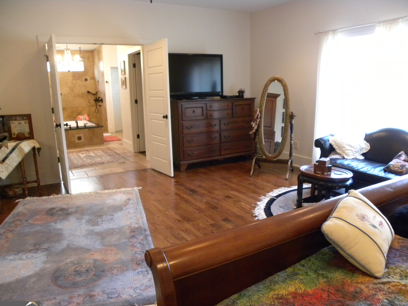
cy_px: 158
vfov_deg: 51.4
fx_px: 318
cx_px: 205
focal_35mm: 27
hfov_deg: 65.3
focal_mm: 4.6
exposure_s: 1/36.5
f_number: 2.8
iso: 400
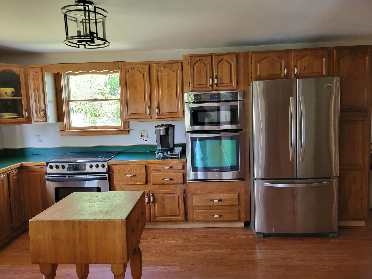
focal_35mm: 26
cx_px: 186
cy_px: 140
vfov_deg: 53.1
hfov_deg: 67.3
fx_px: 279
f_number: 1.8
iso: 250
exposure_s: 1/60
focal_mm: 5.4
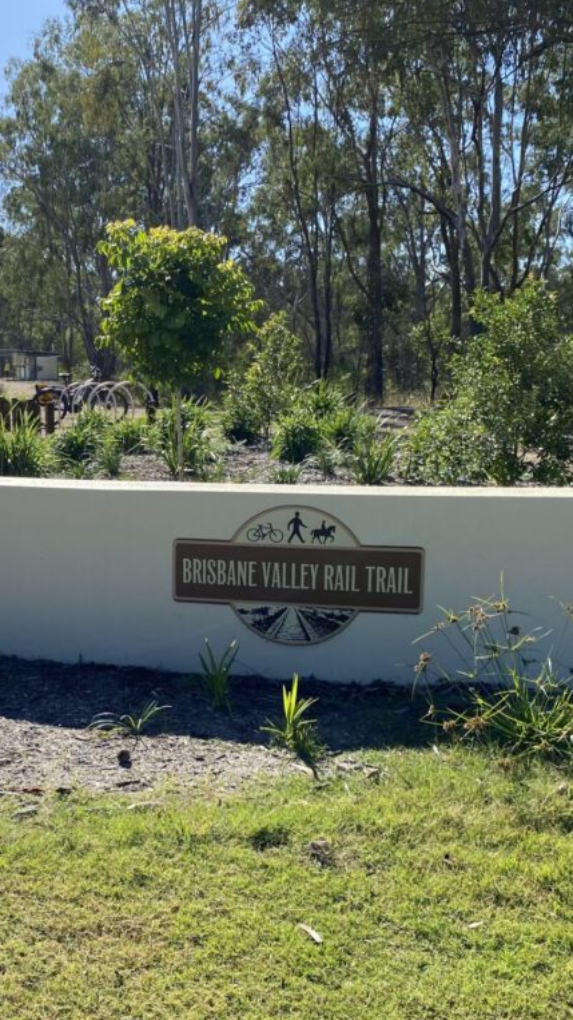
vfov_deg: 52.8
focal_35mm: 38
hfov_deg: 30.4
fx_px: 1027
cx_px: 115
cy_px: 508
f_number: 1.8
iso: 32
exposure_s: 1/1629
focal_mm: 4.25
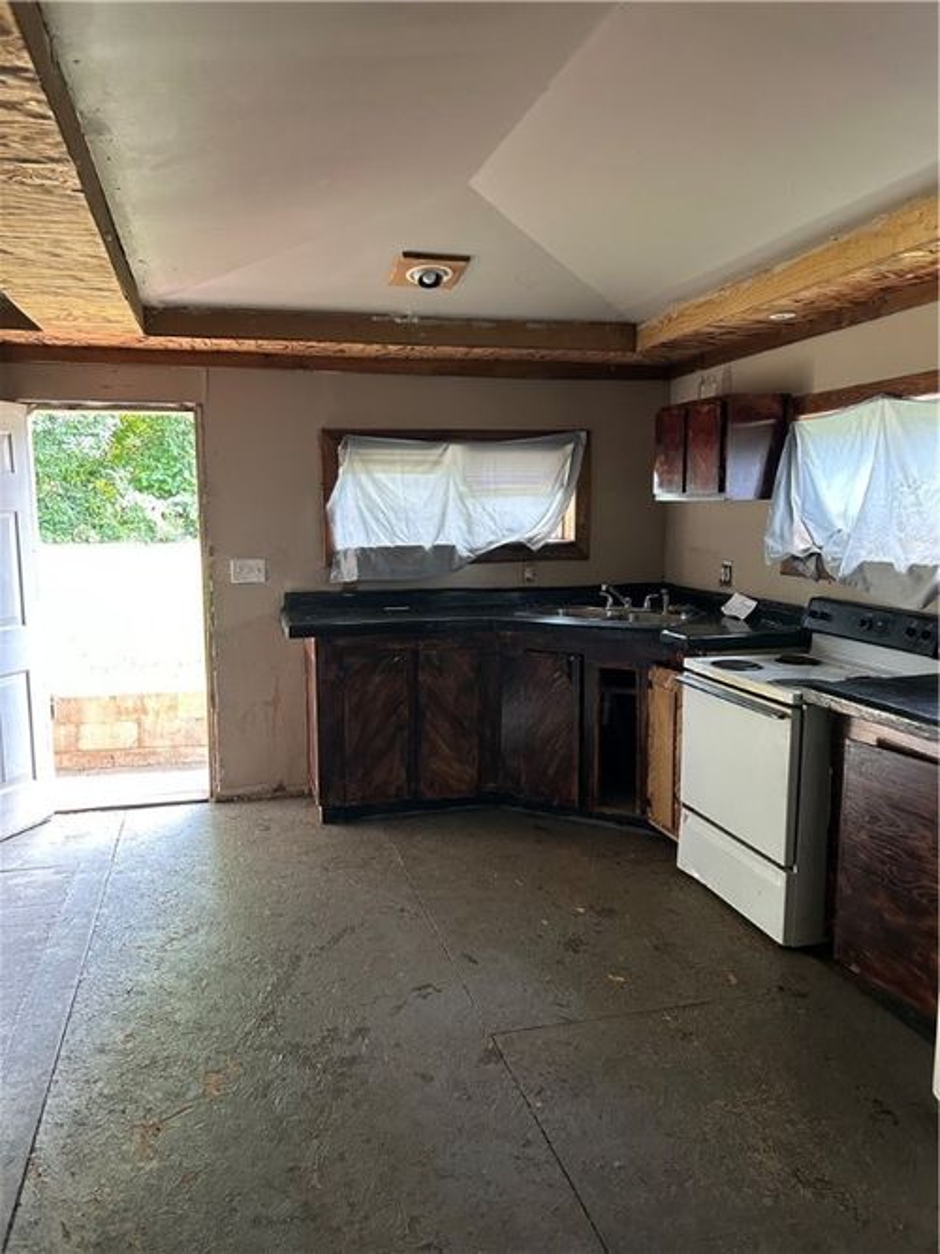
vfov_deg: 67.3
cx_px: 470
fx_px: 942
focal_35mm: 26
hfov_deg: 53.0
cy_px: 627
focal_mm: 5.7
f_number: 1.5
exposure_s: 1/60
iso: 320
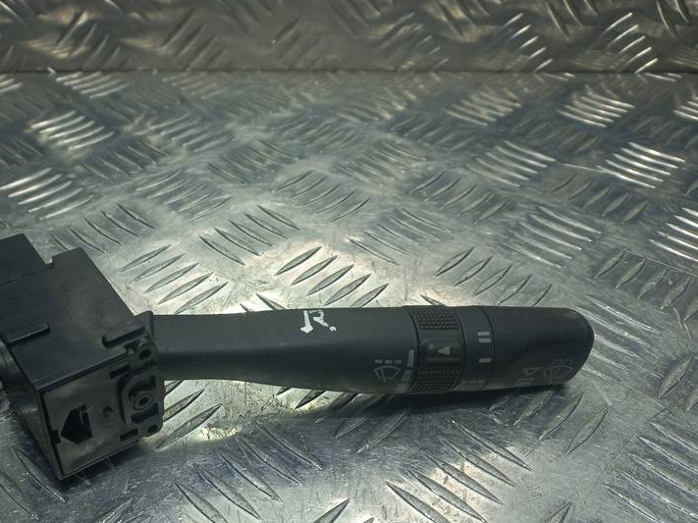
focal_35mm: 36
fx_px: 726
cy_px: 369
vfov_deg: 38.9
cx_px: 245
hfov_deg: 50.6
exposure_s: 1/100
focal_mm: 4.6
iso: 40
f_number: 1.8
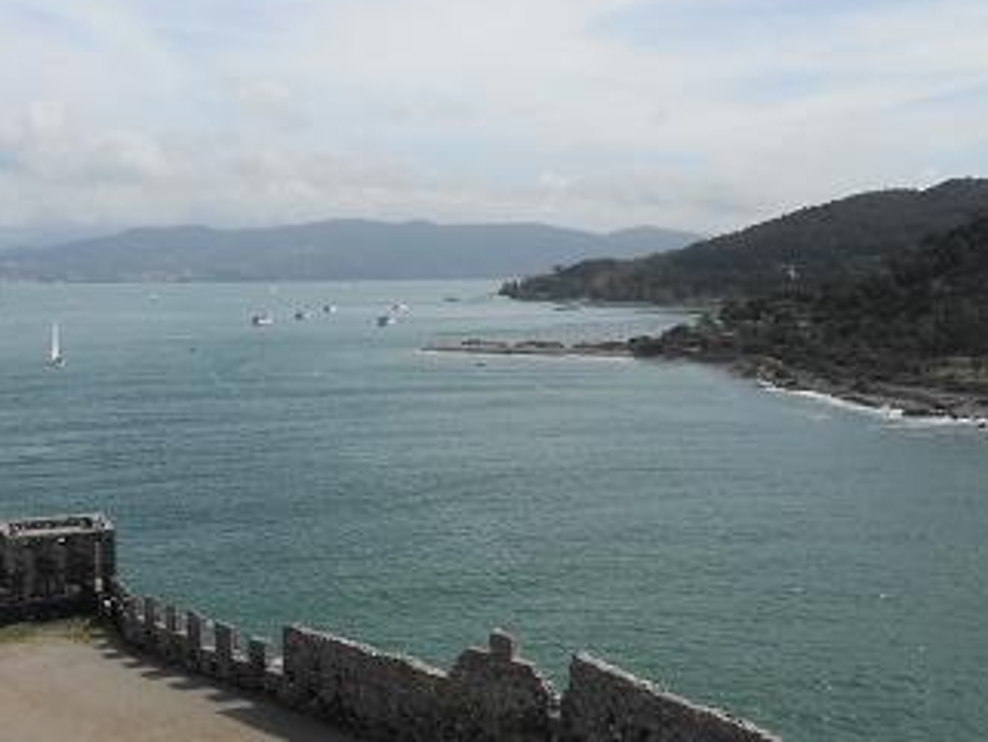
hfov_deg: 43.9
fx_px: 1199
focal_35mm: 42
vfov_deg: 34.2
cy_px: 454
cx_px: 300
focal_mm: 4.6
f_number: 3.2
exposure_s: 1/1500
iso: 80
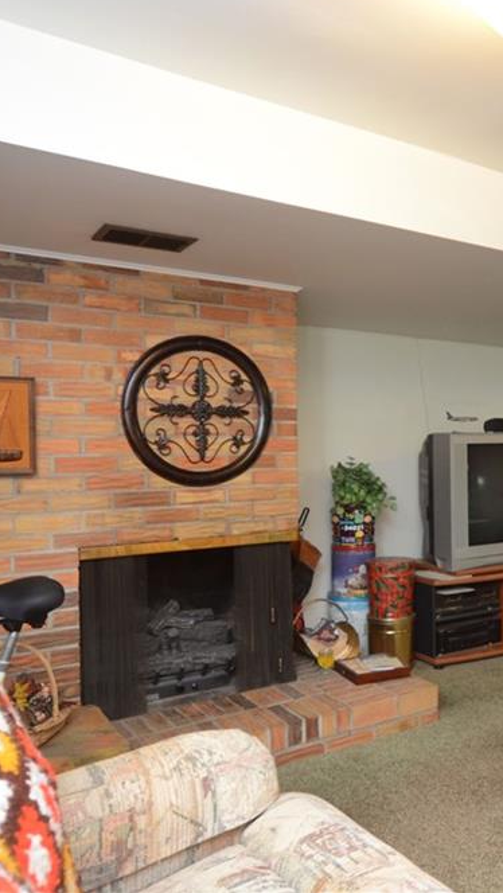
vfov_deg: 66.0
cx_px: 461
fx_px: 687
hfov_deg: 37.4
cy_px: 439
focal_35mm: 29
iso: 800
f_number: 5.6
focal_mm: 12
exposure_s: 1/30
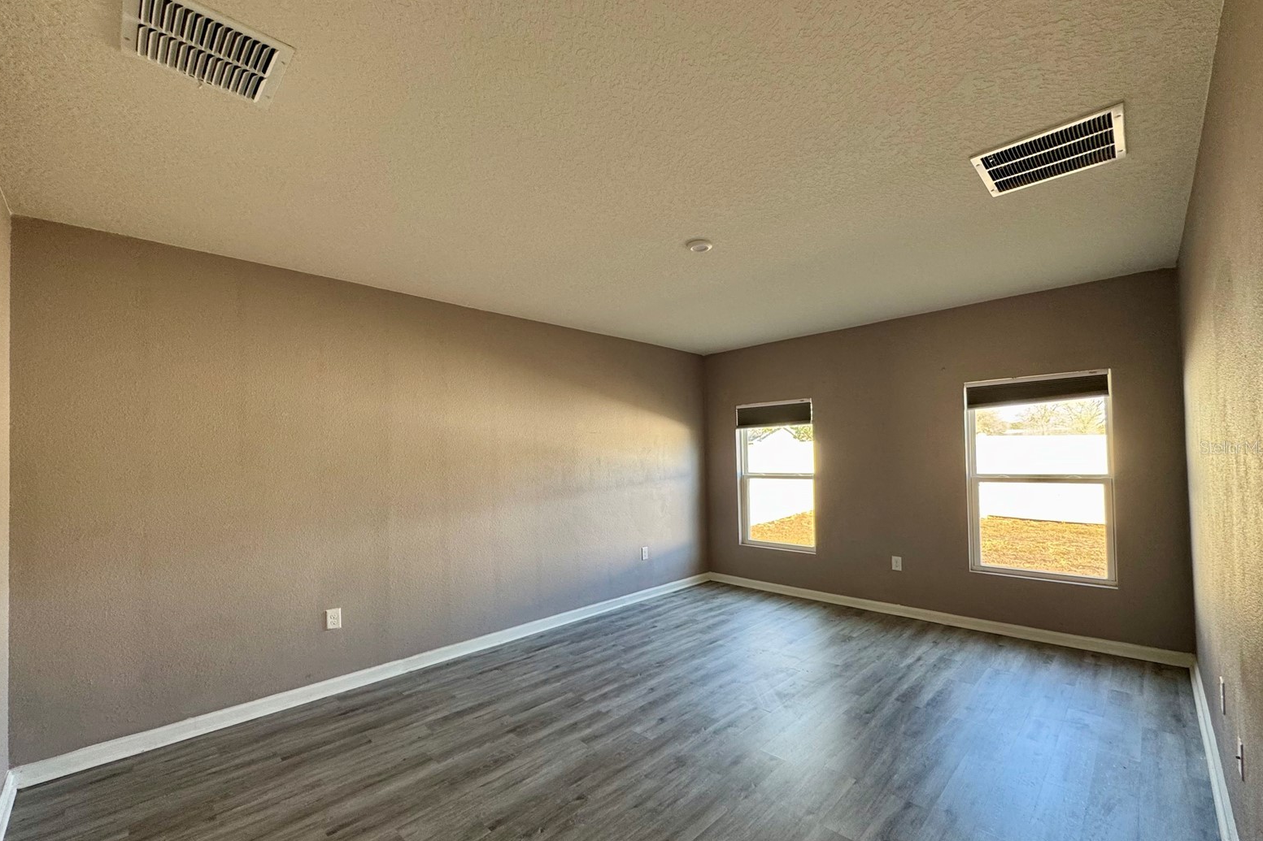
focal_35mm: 15
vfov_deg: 77.2
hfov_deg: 100.4
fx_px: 526
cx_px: 626
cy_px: 447
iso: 160
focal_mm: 2.22
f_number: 2.2
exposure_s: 1/99
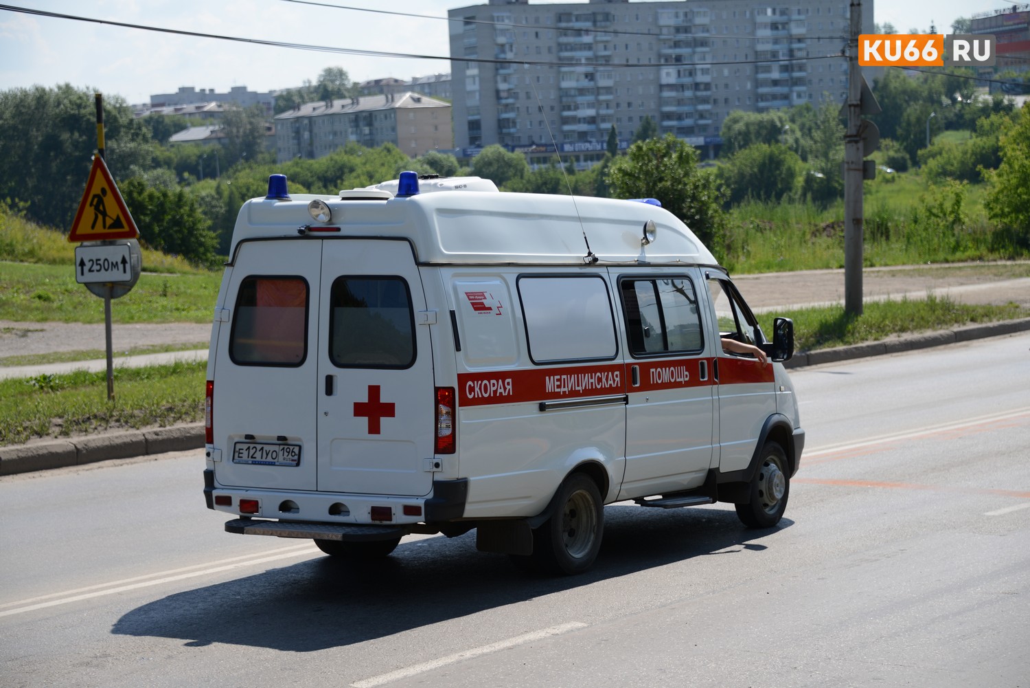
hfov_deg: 26.0
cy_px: 344
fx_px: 2232
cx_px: 515
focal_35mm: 78
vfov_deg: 17.5
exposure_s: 1/1250
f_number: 5
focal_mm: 78
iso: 200
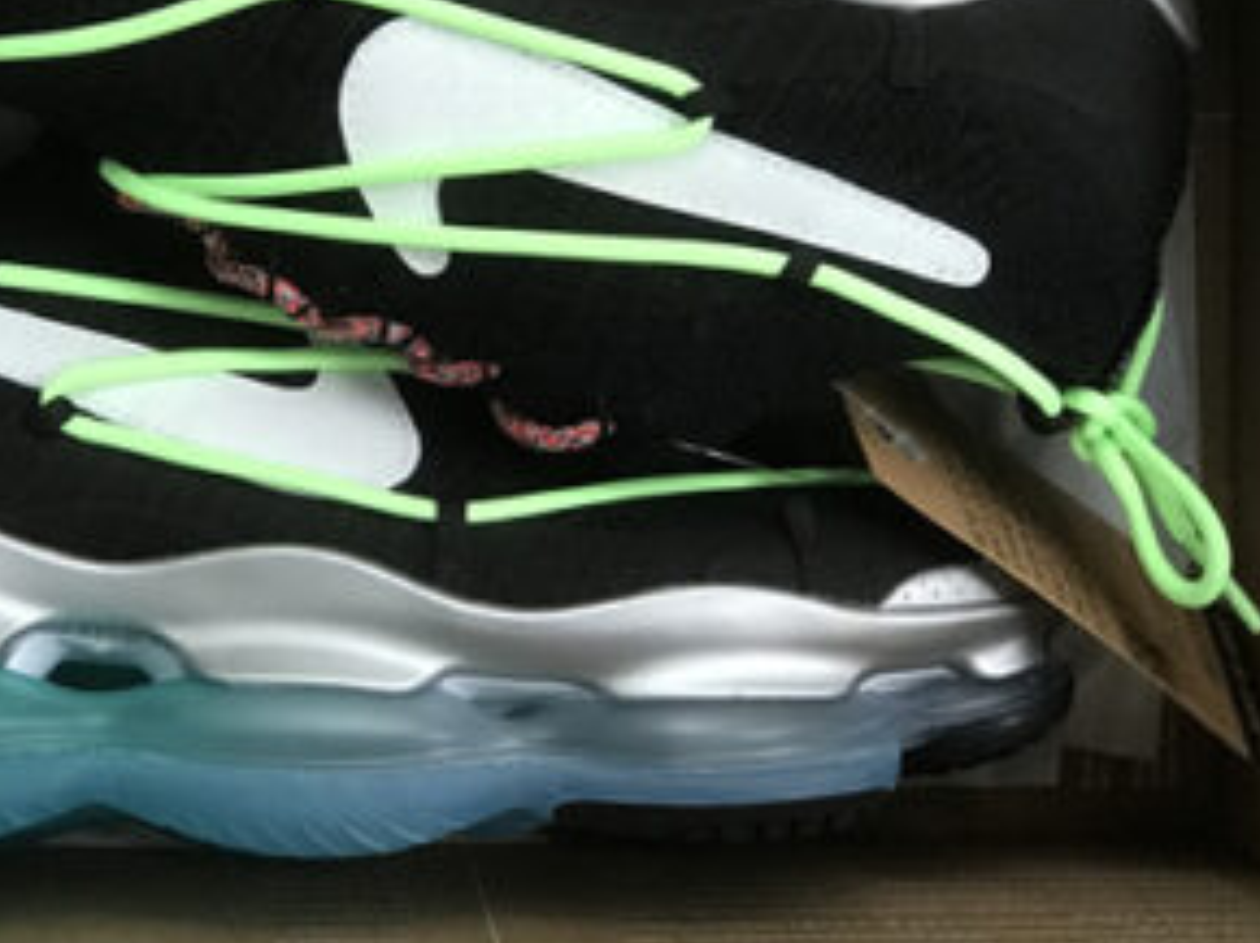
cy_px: 256
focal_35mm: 118
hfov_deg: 16.7
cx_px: 391
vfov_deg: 12.5
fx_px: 4292
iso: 200
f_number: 2.8
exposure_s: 1/50
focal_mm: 6.6
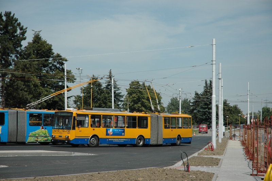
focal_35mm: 105
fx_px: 793
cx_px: 136
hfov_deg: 19.5
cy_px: 90
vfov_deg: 13.0
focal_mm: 70
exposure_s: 1/1600
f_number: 5.6
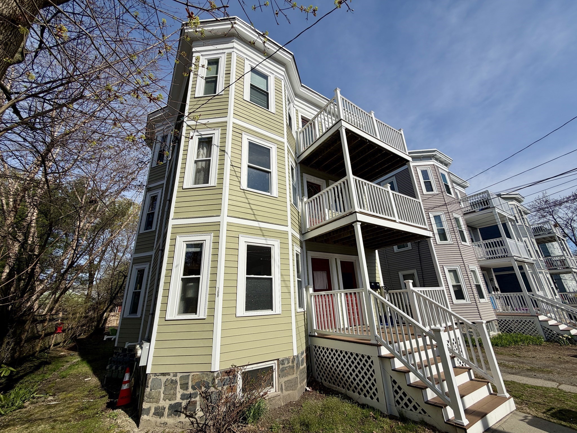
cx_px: 288
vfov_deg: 85.7
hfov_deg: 102.1
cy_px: 216
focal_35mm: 14
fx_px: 233
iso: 20
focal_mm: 2.22
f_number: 2.2
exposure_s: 1/1572
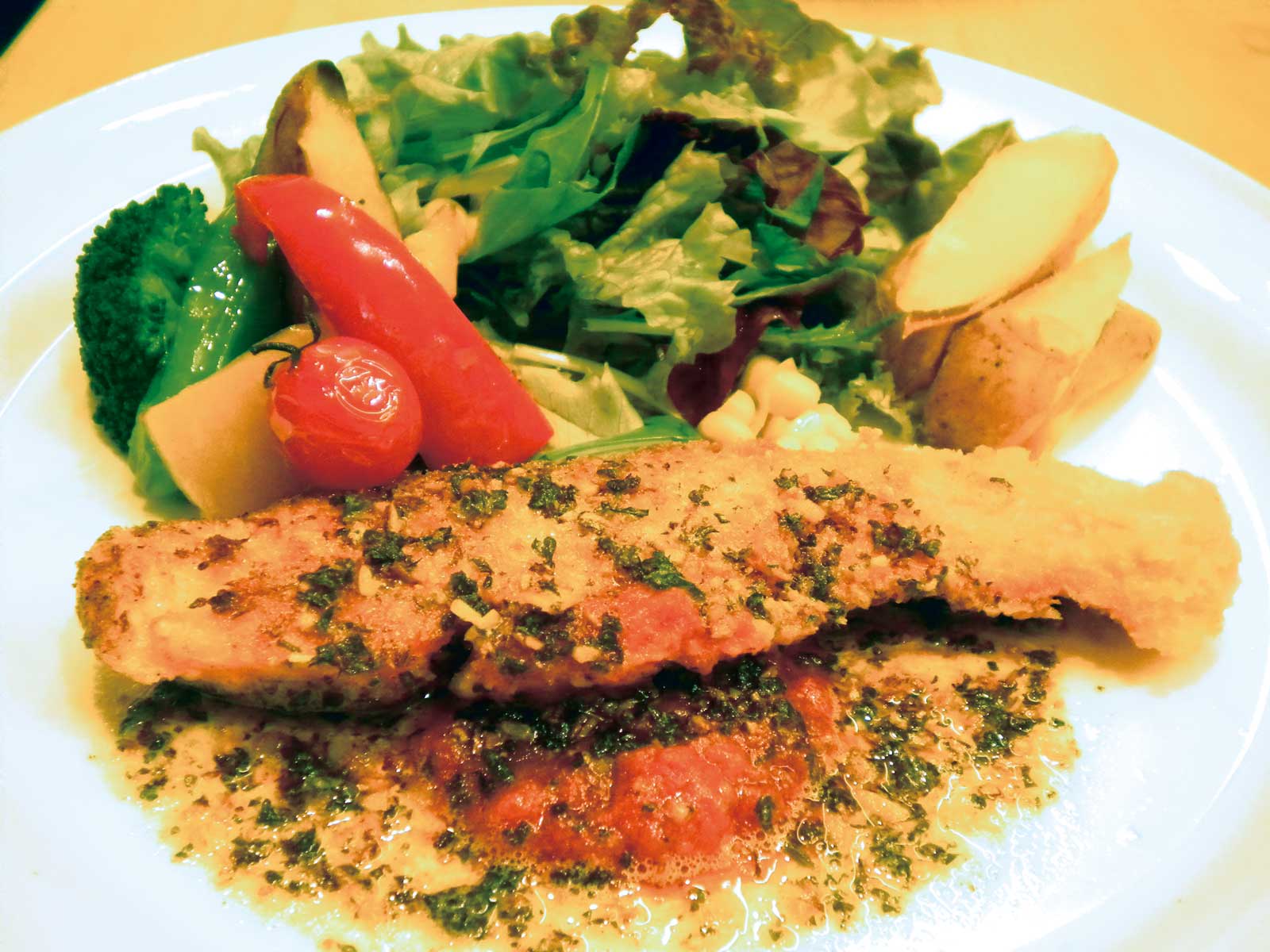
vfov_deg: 35.1
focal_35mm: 41
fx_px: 1504
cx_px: 635
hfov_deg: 45.8
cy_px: 476
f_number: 3.5
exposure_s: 1/28.8
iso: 400
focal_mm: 7.4
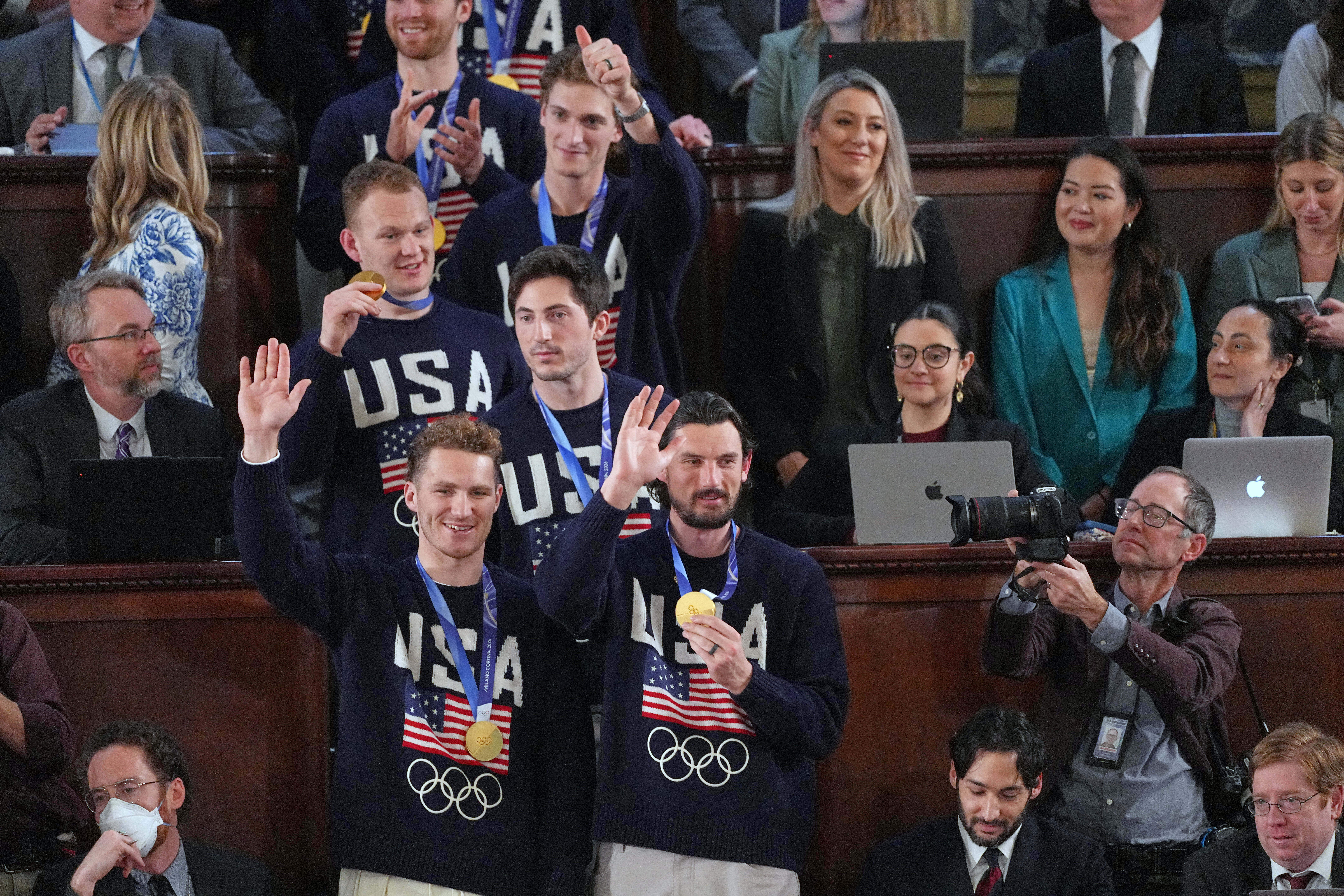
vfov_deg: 4.6
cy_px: 448
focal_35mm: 300
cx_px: 672
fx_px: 11199
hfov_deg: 6.9
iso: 6400
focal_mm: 300
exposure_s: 1/500
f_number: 2.8
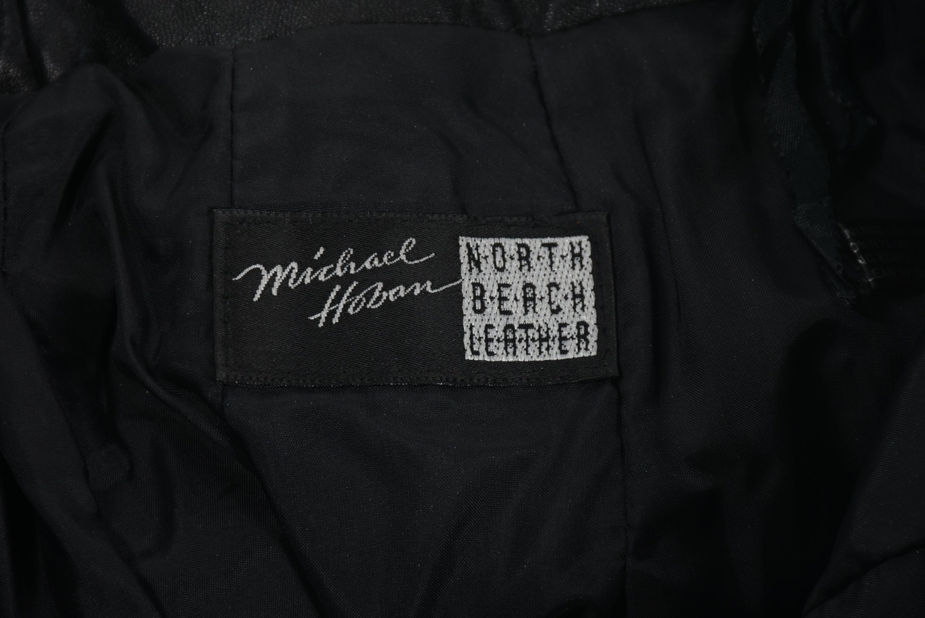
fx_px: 5400
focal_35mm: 210
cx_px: 462
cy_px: 309
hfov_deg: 9.8
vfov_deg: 6.6
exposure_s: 1/125
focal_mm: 140
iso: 200
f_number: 10
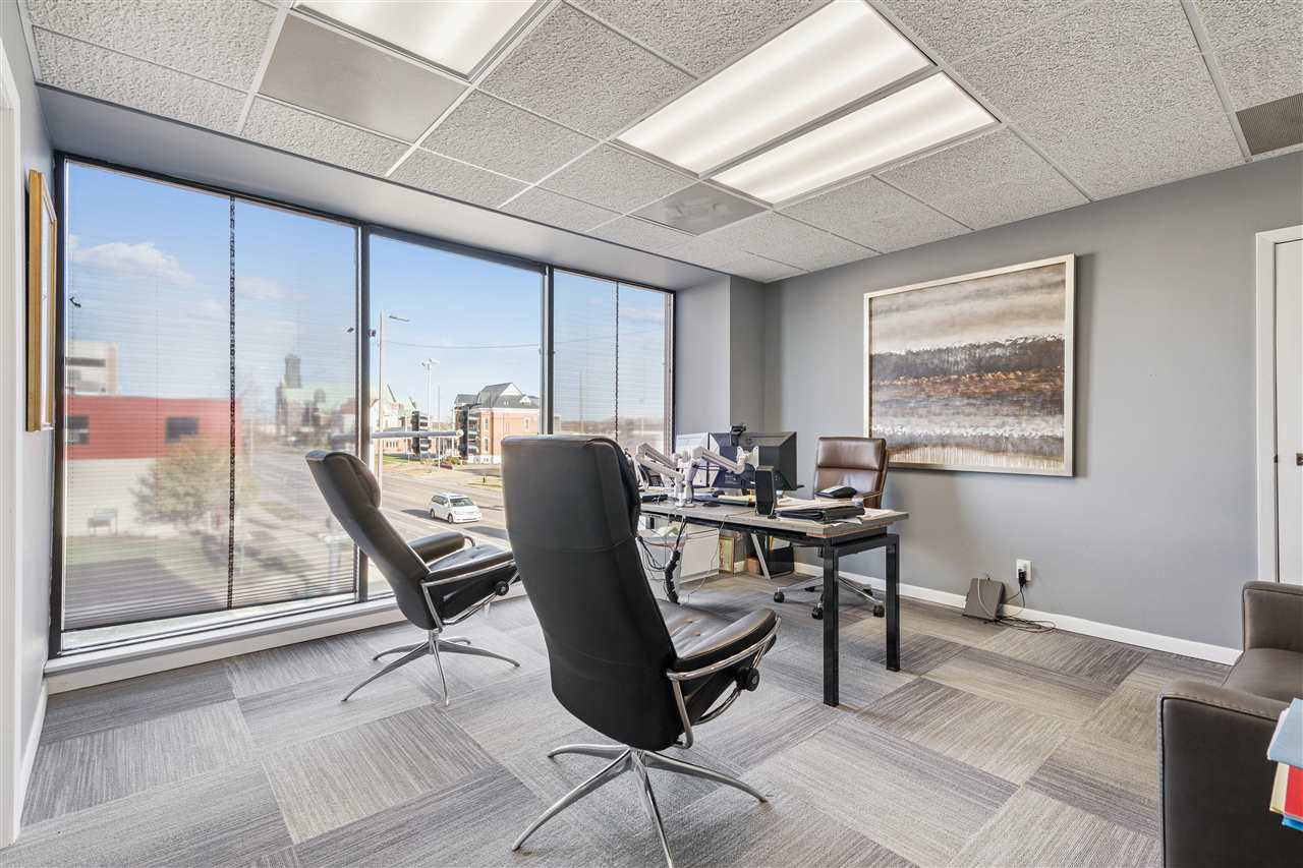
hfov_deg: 96.7
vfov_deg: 73.7
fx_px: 579
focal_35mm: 16
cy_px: 434
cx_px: 652
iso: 400
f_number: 9
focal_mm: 16
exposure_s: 1/40
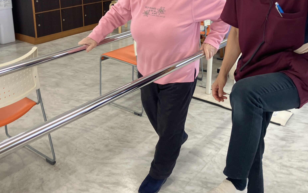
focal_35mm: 41
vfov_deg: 30.6
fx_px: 344
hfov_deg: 48.1
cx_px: 173
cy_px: 42
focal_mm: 3.99
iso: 80
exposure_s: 1/120
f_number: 1.8
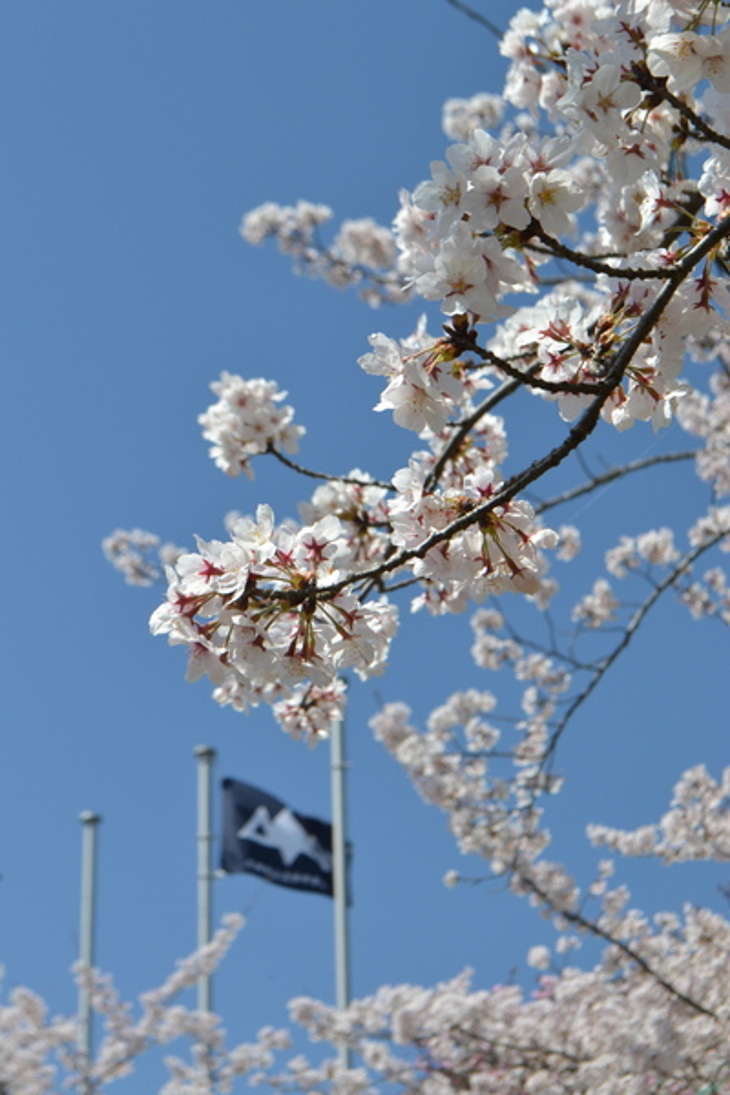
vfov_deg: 24.6
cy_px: 548
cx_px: 365
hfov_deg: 16.6
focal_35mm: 82
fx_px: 2509
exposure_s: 1/640
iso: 400
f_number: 13
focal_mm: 55
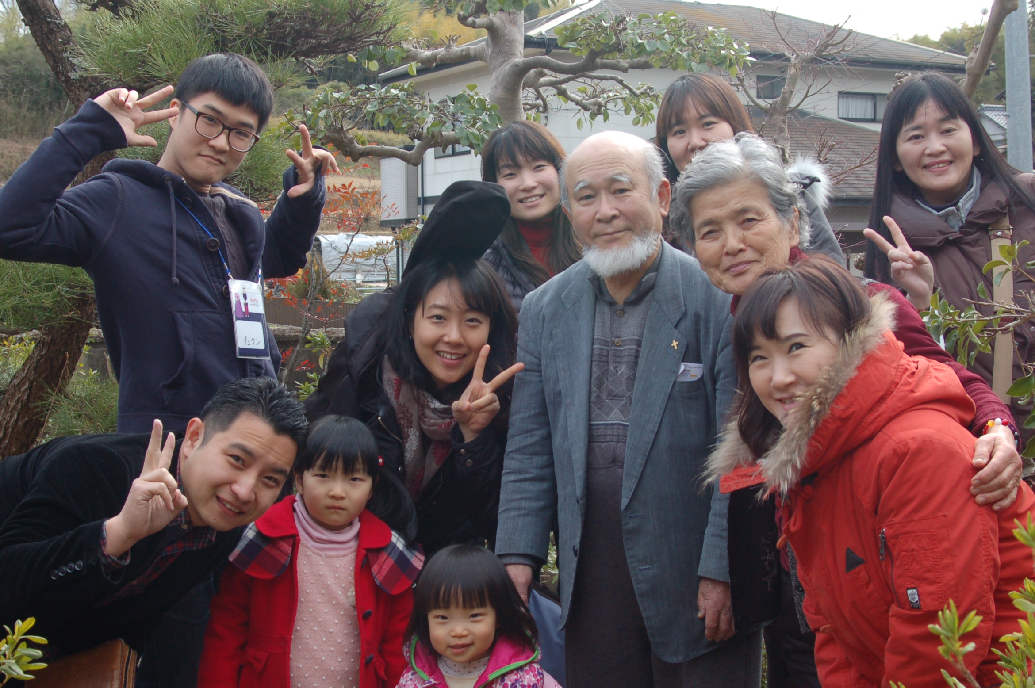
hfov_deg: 36.9
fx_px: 1551
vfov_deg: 25.0
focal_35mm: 54
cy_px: 343
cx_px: 523
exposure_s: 1/200
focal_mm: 28
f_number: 6.3
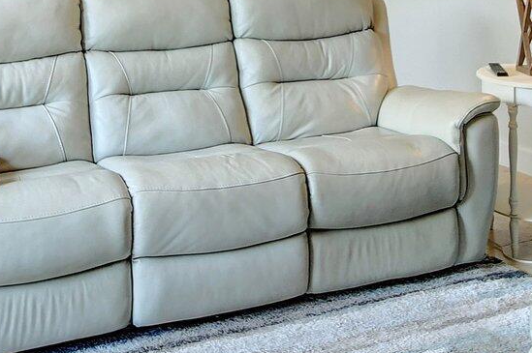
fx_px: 827
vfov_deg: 21.5
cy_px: -124
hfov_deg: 35.7
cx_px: 282
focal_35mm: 56
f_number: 8
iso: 400
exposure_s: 1/6
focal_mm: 10
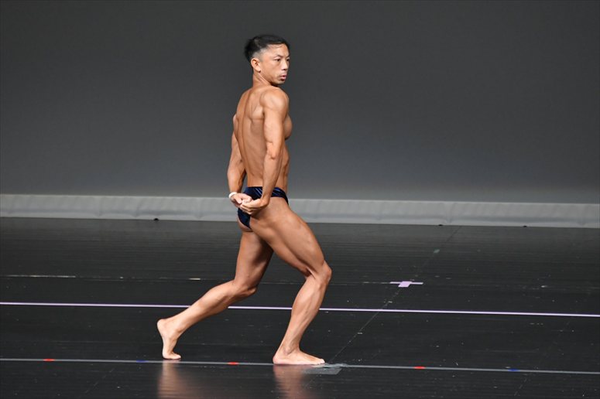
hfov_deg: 5.5
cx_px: 300
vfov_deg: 3.7
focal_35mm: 375
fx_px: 6247
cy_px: 200
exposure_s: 1/400
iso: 4000
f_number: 5.6
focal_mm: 250
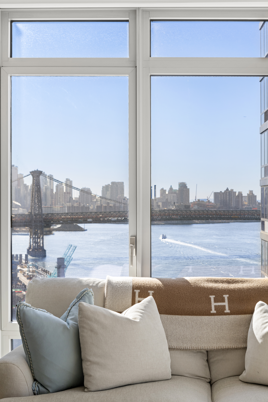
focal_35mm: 60
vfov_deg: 33.4
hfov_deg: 22.6
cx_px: 134
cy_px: 201
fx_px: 670
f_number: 10
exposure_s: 1/125
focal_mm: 60
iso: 250
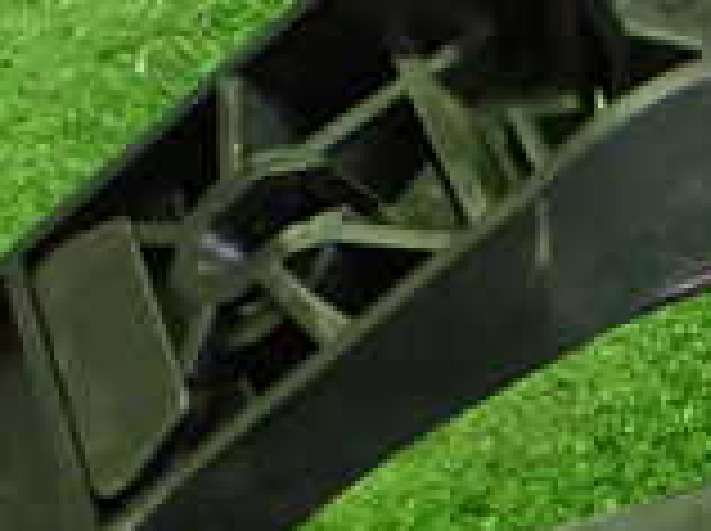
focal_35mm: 114
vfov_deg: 12.9
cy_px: 328
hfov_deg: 16.4
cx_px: 900
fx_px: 2338
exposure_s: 1/30
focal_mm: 5.4
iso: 1000
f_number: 2.3
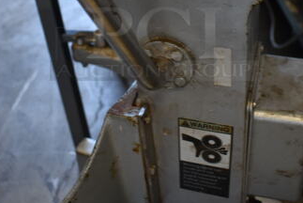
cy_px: 31
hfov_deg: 38.8
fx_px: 430
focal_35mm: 51
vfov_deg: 25.9
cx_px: 155
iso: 200
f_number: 3.5
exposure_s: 1/30
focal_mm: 18
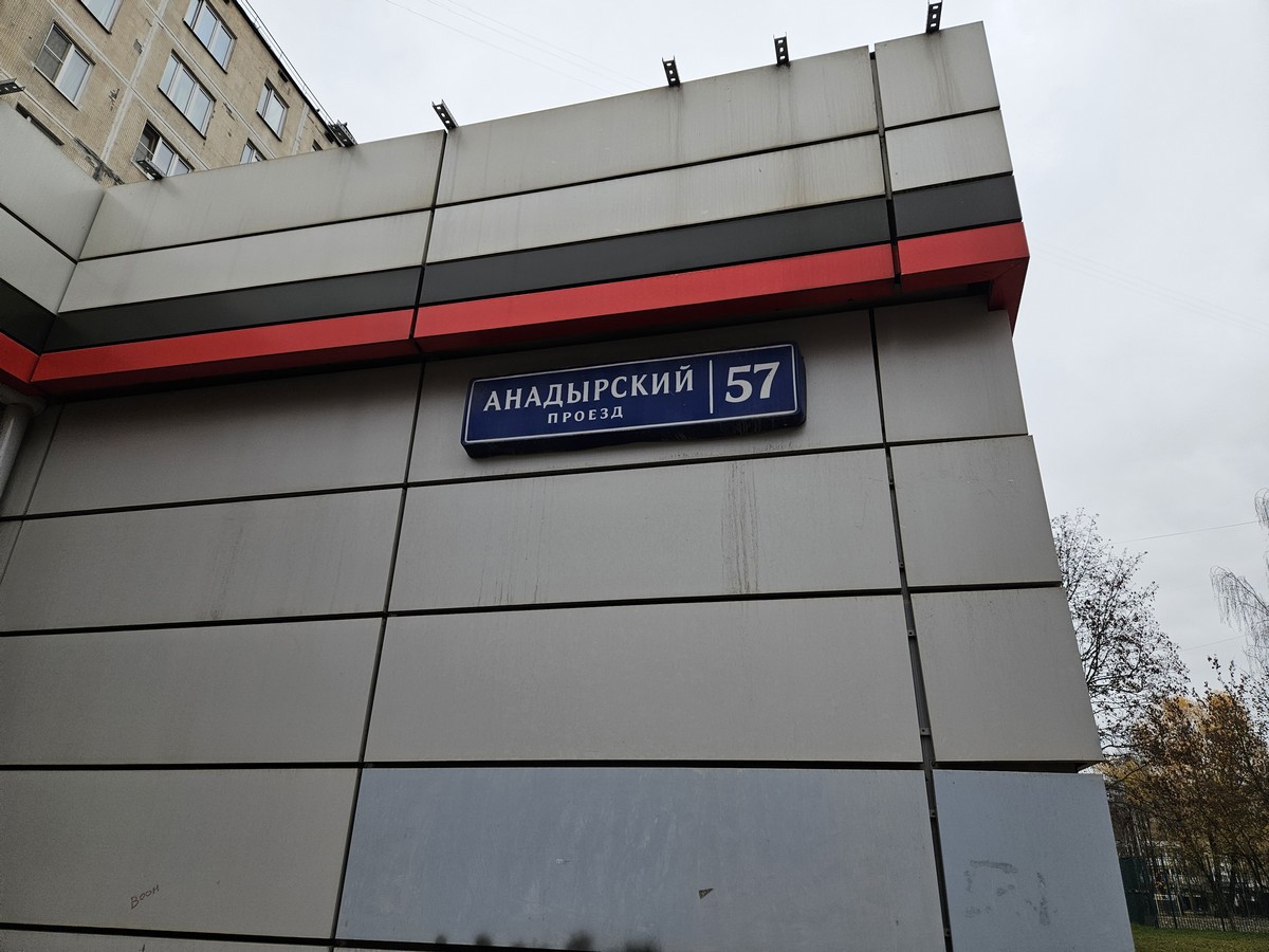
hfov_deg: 73.9
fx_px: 843
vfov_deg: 58.9
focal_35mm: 23
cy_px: 476
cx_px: 634
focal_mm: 5.4
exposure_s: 1/359
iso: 80
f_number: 1.8
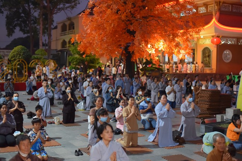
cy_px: 80
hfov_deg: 39.6
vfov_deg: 27.0
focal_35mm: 50
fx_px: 336
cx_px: 121
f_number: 2.2
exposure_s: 1/200
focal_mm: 50
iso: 2000
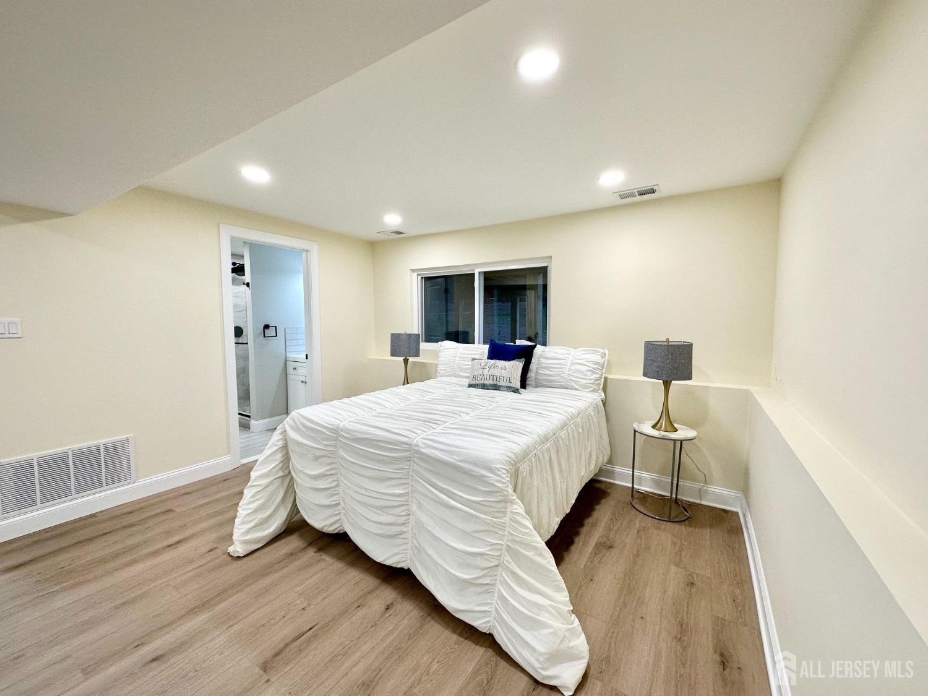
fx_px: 375
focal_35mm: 14
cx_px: 464
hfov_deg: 102.1
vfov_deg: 85.7
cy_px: 348
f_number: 2.2
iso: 125
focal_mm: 2.22
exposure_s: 1/120
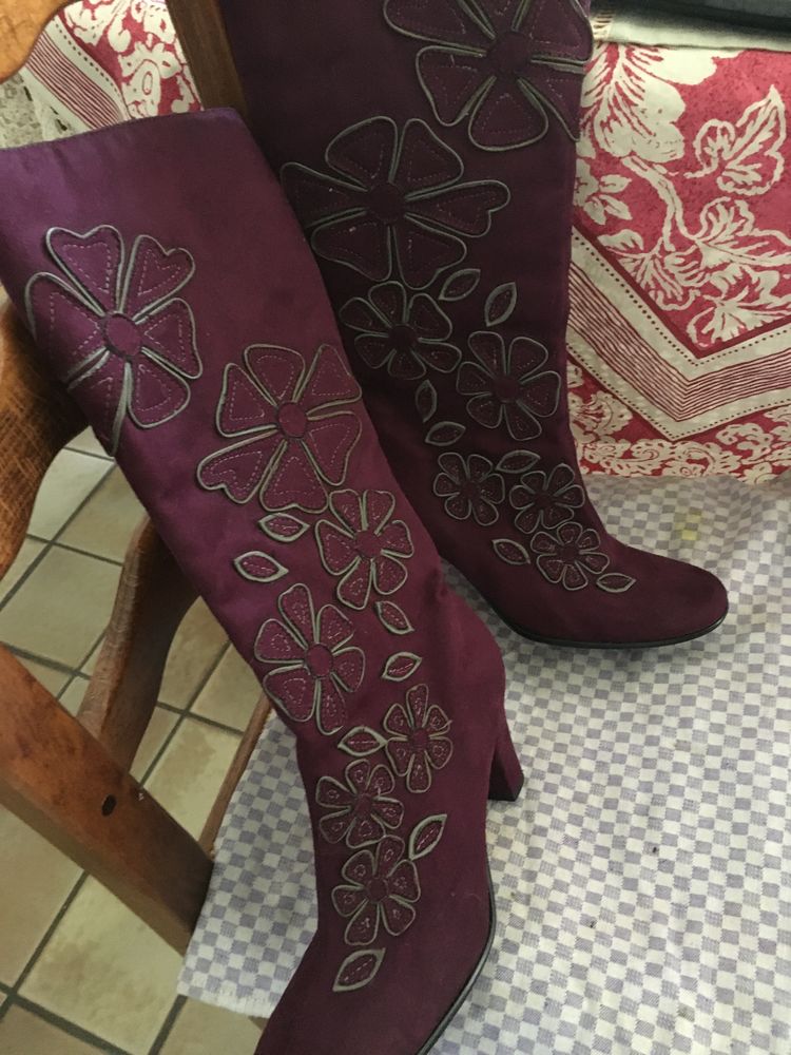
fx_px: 884
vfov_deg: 61.7
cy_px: 528
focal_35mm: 29
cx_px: 396
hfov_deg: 48.2
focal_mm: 4.15
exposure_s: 1/17
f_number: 2.2
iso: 500
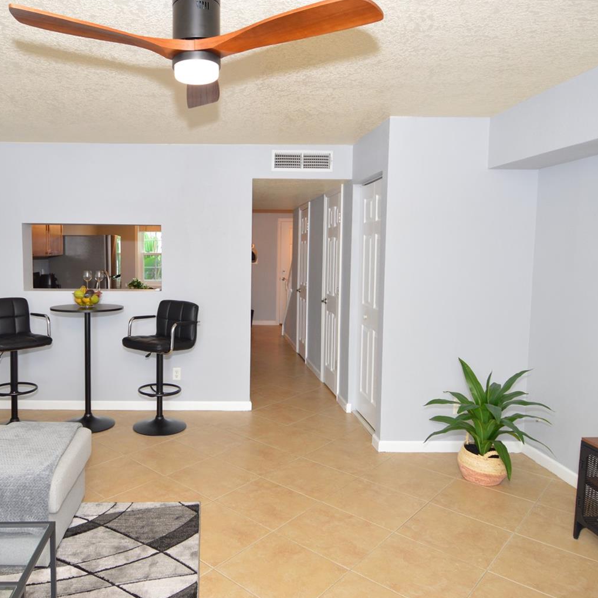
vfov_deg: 65.0
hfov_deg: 63.5
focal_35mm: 24
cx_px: 203
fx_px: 469
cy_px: 293
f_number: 4
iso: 400
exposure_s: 1/60
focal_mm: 12
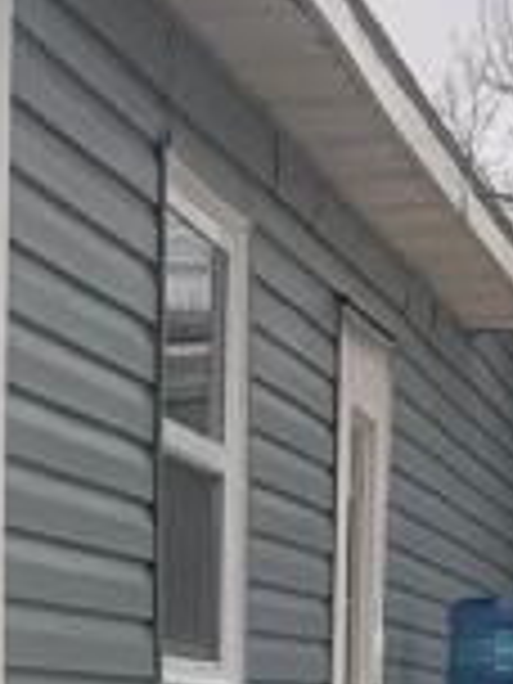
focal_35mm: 152
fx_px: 3003
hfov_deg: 9.4
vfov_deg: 12.5
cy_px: 922
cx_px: -315
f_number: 1.78
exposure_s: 1/5319
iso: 80
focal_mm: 6.76
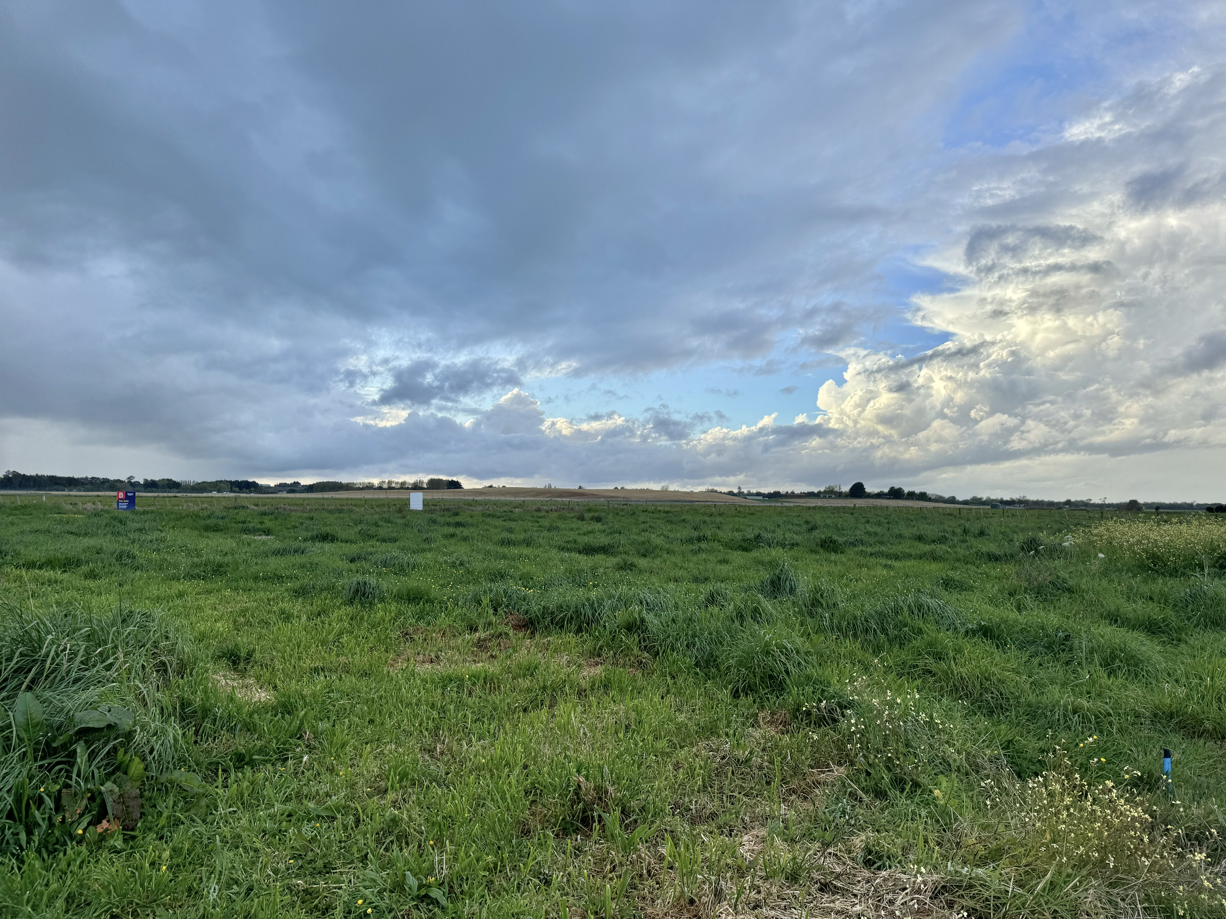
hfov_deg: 71.6
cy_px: 460
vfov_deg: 56.8
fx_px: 850
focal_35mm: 24
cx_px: 613
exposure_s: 1/1637
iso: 80
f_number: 1.78
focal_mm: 6.76
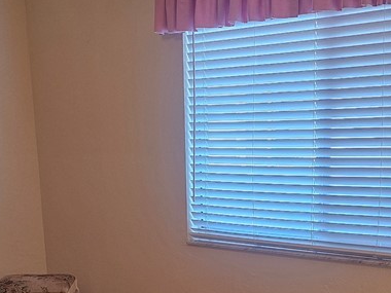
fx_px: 700
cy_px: 268
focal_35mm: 62
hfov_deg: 31.2
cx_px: 181
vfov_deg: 23.0
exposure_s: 1/120
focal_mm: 6.3
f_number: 1.7
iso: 200
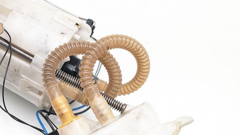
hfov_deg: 37.9
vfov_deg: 23.0
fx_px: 331
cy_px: 87
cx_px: 36
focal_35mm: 52
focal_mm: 6.9
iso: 30
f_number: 1.68
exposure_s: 1/90
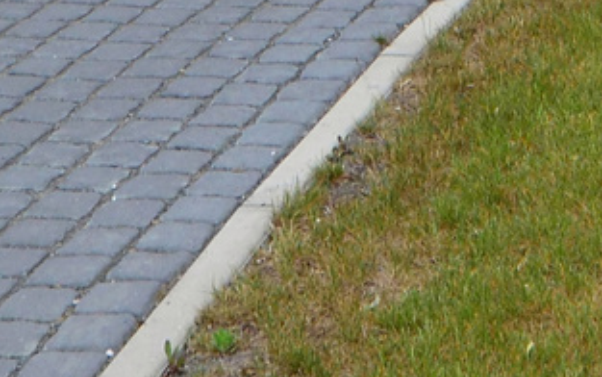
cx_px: 479
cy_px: -814
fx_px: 2265
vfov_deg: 8.0
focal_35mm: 138
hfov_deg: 15.0
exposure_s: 1/160
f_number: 8
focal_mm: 18
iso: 400
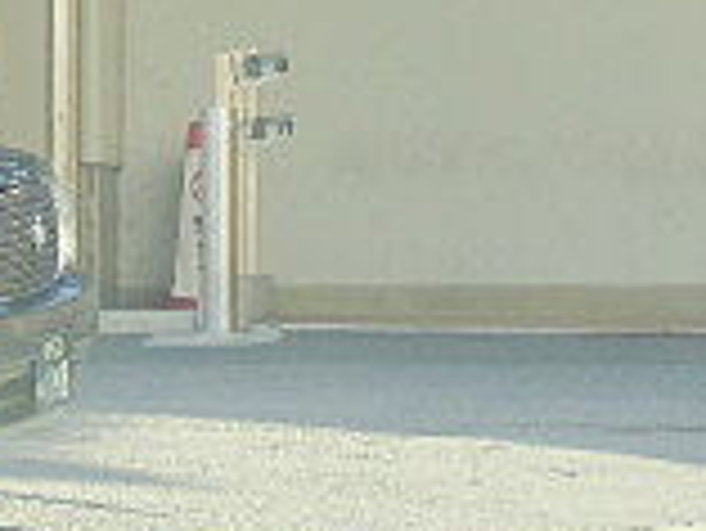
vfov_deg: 3.0
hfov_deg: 4.0
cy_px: -302
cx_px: 297
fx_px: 10205
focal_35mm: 500
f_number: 5.5
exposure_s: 1/60
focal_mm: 21.79
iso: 100
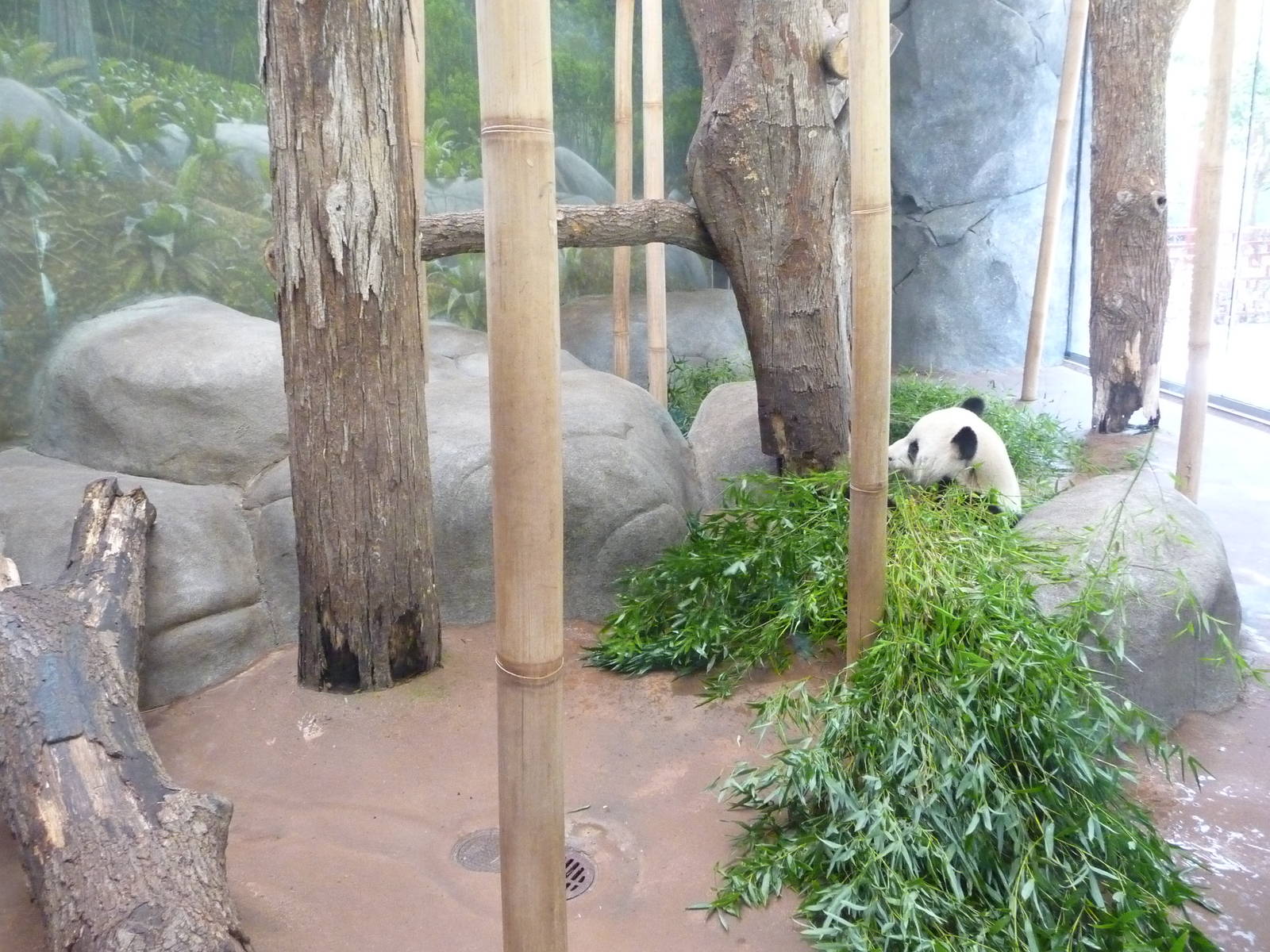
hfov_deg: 60.0
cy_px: 476
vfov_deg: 46.8
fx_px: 1101
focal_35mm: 30
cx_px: 635
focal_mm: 5
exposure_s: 1/40
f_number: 3.4
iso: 800
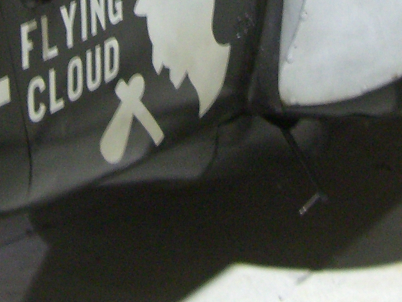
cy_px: -222
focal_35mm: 145
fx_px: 1684
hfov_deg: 13.6
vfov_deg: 9.8
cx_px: 228
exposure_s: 1/8
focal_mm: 6.2
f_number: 2.7
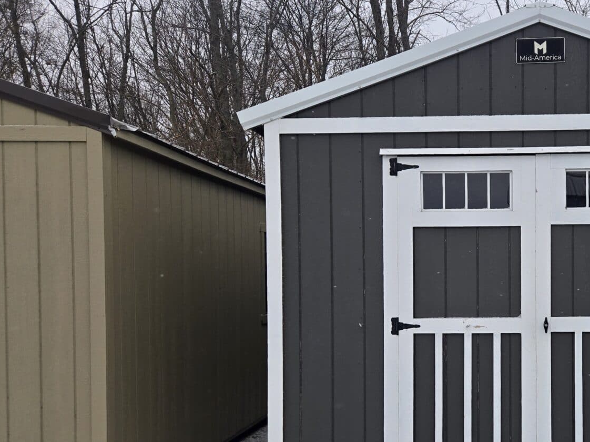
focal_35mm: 42
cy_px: 288
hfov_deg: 41.8
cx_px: 514
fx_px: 716
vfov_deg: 34.1
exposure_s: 1/180
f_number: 1.8
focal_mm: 5.4
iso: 32
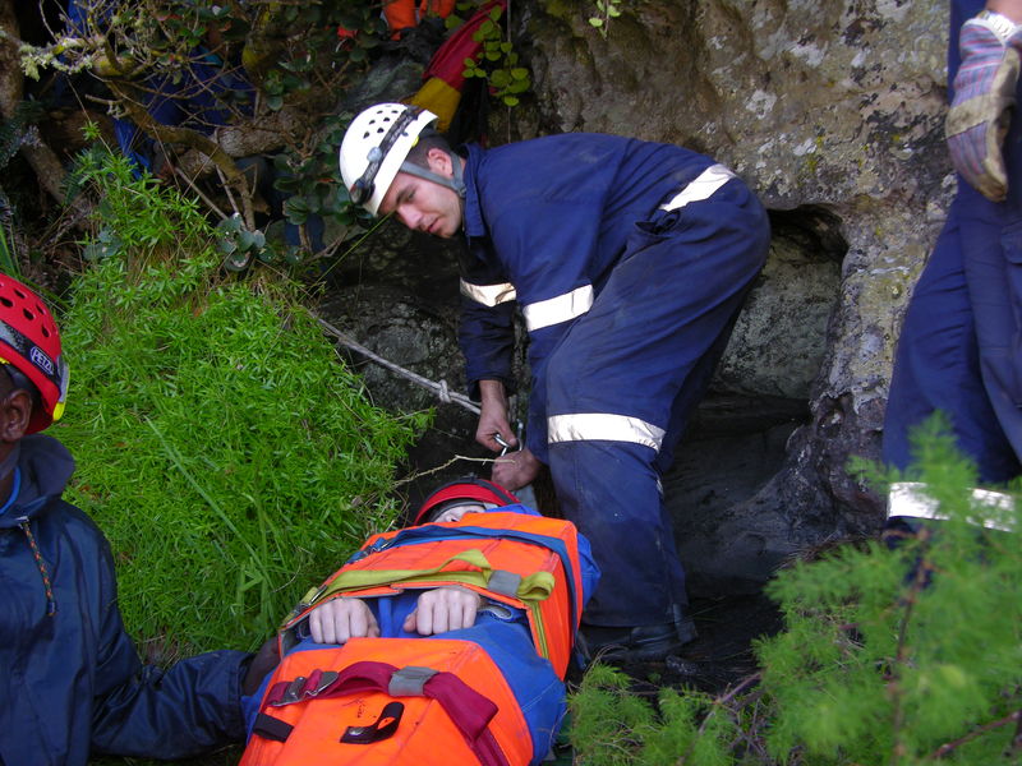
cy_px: 383
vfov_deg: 36.8
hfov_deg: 47.9
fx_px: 1151
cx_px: 511
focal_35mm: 39
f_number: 3.2
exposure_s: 1/30
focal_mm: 10
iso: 50
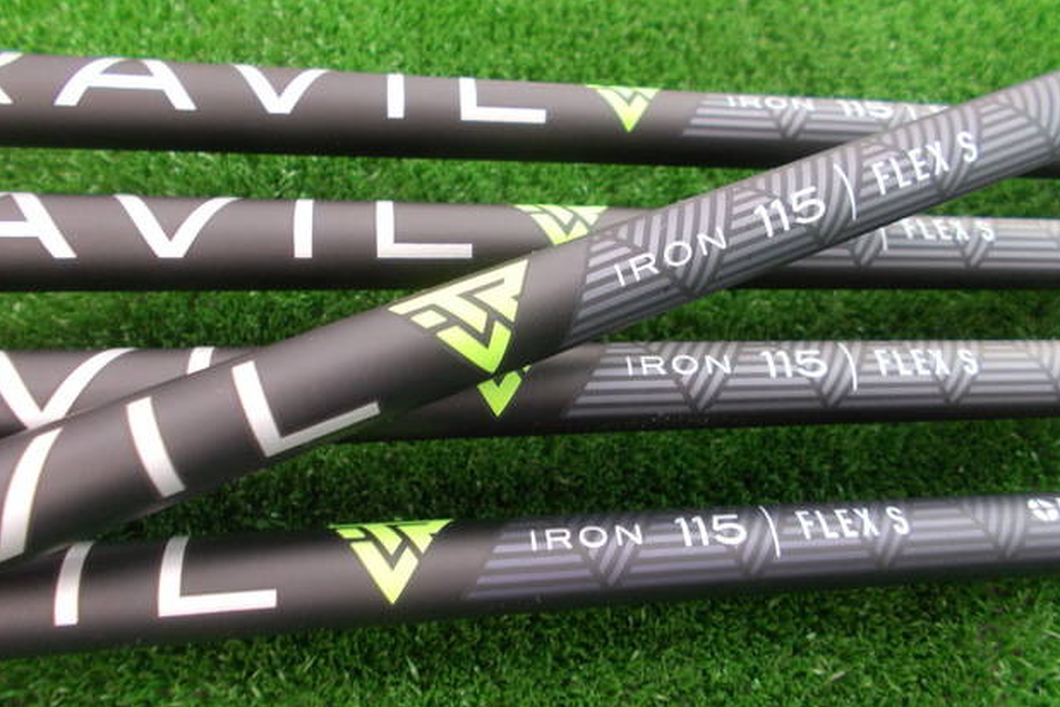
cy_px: 340
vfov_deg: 46.4
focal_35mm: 28
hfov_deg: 65.5
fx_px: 824
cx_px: 532
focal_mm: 4.6
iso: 200
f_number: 3.2
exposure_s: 1/15
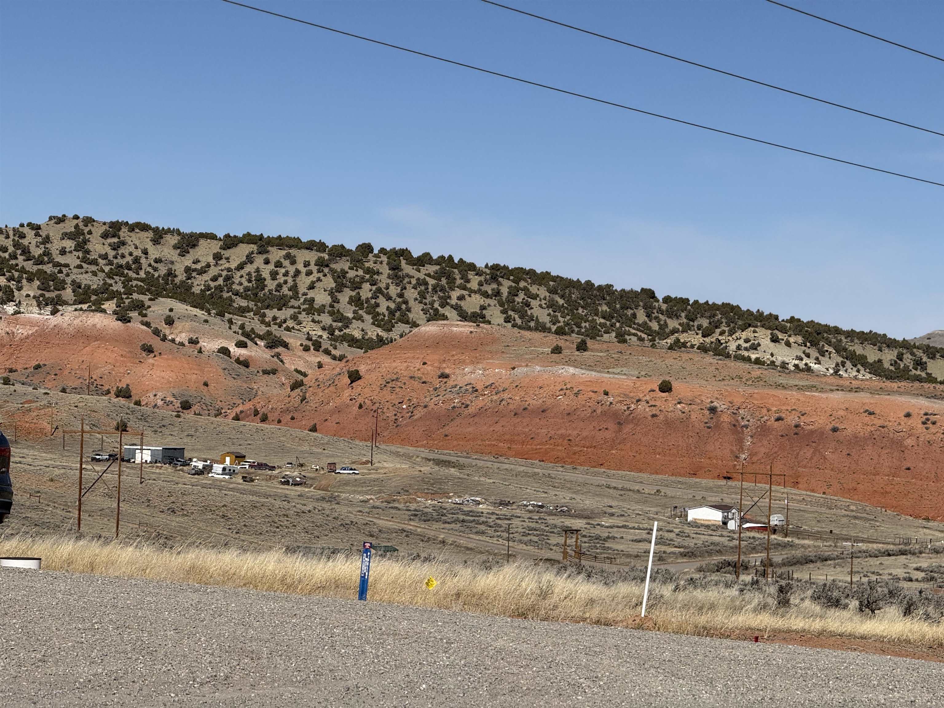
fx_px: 3272
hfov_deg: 16.4
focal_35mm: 120
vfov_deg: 12.3
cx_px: 472
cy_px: 354
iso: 50
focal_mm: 15.66
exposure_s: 1/3509
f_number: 2.8
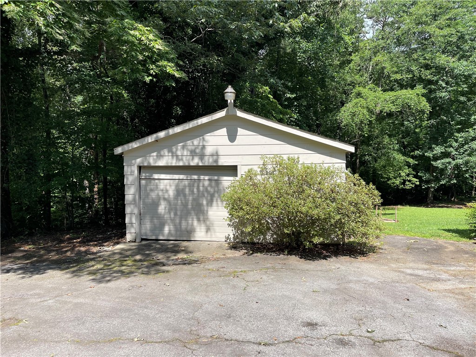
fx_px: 344
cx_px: 238
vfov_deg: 54.9
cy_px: 178
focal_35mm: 25
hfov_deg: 69.4
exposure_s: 1/1883
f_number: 1.6
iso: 32
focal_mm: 5.1
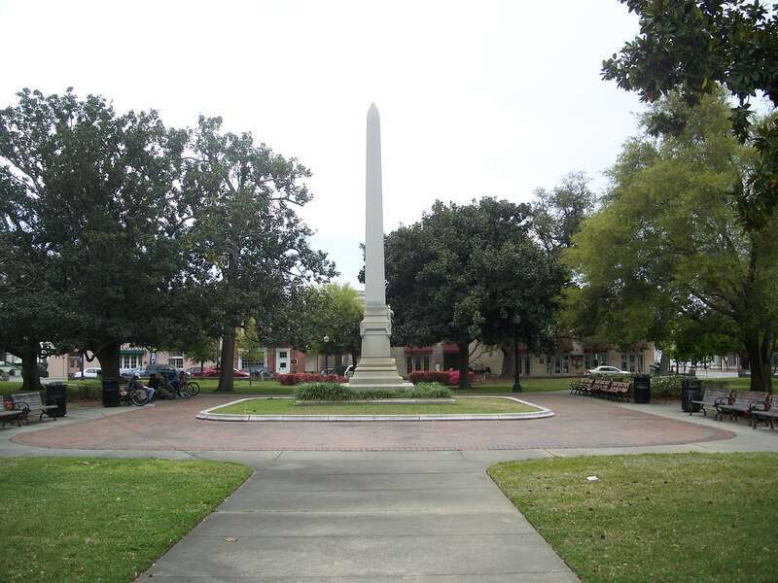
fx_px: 832
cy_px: 292
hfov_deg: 50.1
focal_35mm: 37
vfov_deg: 38.7
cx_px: 389
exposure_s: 1/500
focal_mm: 7.8
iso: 64
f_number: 2.8
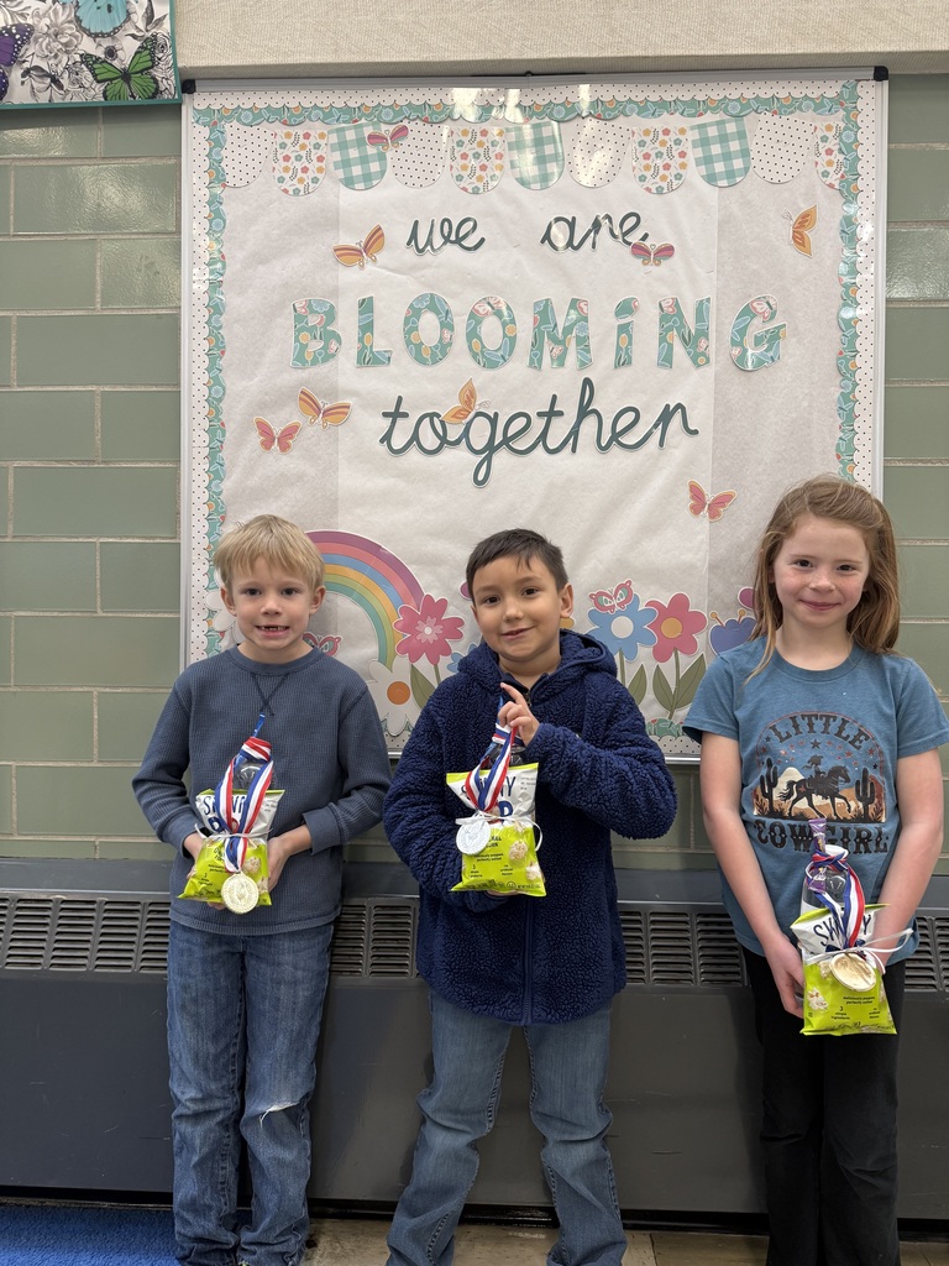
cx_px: 474
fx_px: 877
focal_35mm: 24
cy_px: 633
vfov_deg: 71.6
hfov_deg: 56.8
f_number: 1.78
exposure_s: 1/60
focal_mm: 6.76
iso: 200
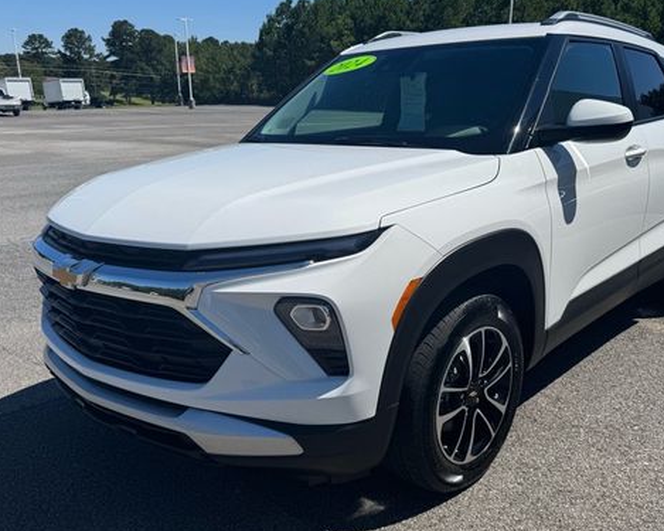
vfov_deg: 45.6
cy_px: 310
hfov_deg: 55.5
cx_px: 377
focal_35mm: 32
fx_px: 629
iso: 80
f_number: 1.78
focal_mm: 6.76
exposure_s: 1/7092
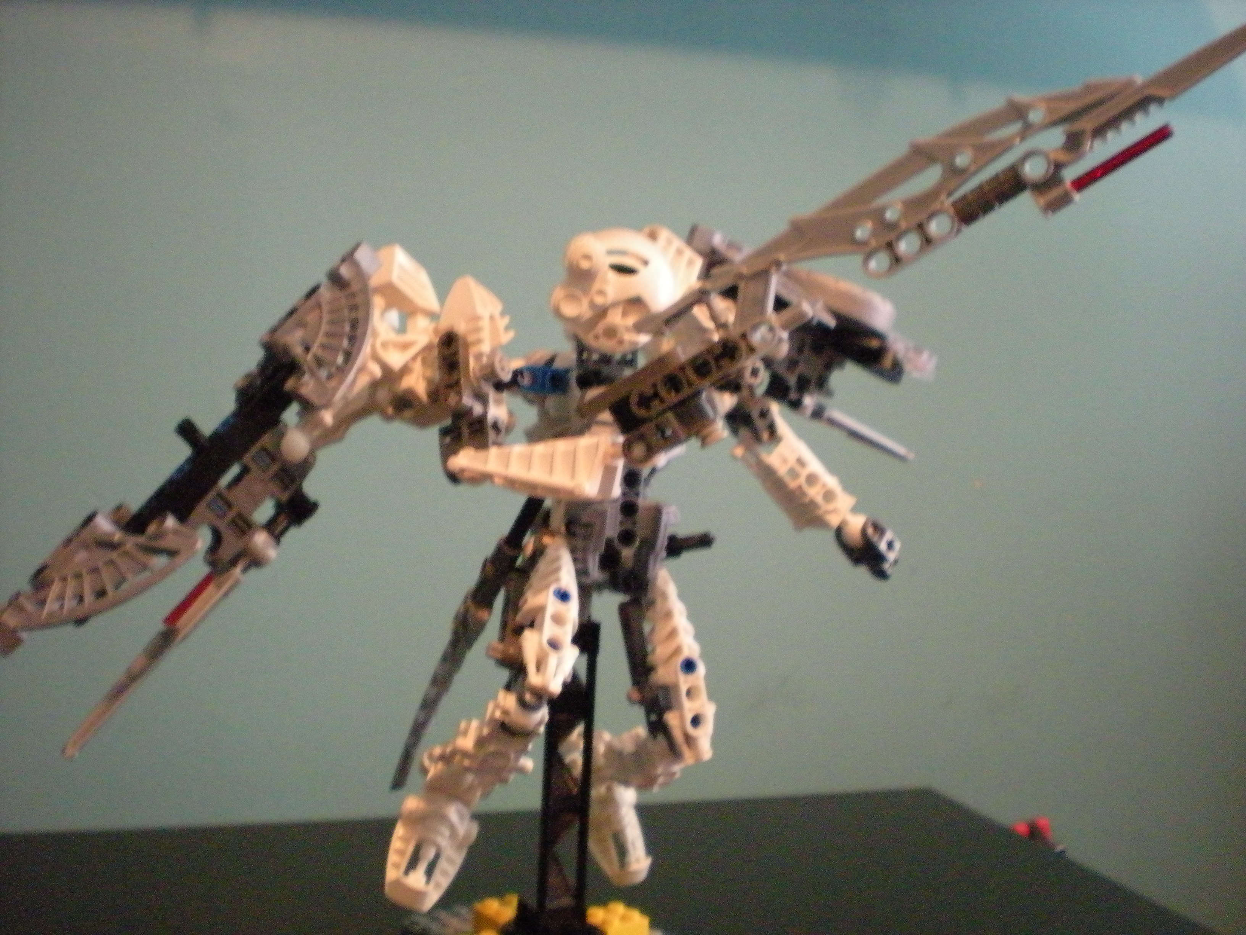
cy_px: 468
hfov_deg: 49.0
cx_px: 623
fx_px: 1368
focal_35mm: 38
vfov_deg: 37.7
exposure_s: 1/6.6
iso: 800
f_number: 3.1
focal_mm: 6.3
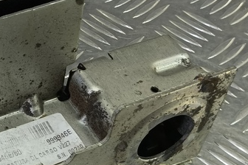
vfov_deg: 18.7
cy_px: 74
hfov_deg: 25.1
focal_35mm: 73
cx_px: -45
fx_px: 503
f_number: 1.6
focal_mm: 4.11
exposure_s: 1/50
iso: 108
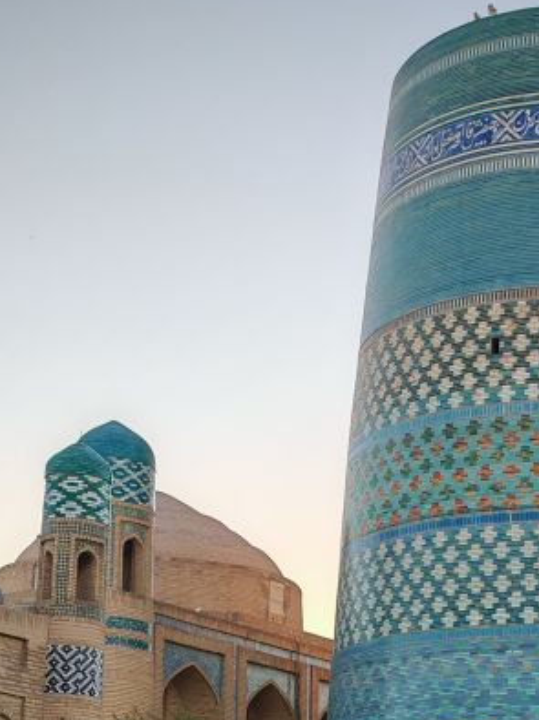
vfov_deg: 23.4
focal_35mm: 80
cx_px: 437
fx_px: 1663
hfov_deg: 18.2
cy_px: 726
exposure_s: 1/490
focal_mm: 6.83
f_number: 2
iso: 64
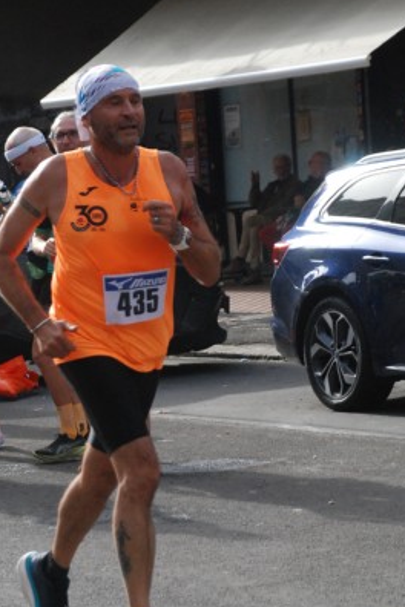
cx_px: 206
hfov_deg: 8.0
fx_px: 2881
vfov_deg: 12.0
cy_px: 397
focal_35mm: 171
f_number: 5.6
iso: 1000
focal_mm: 75
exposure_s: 1/1000
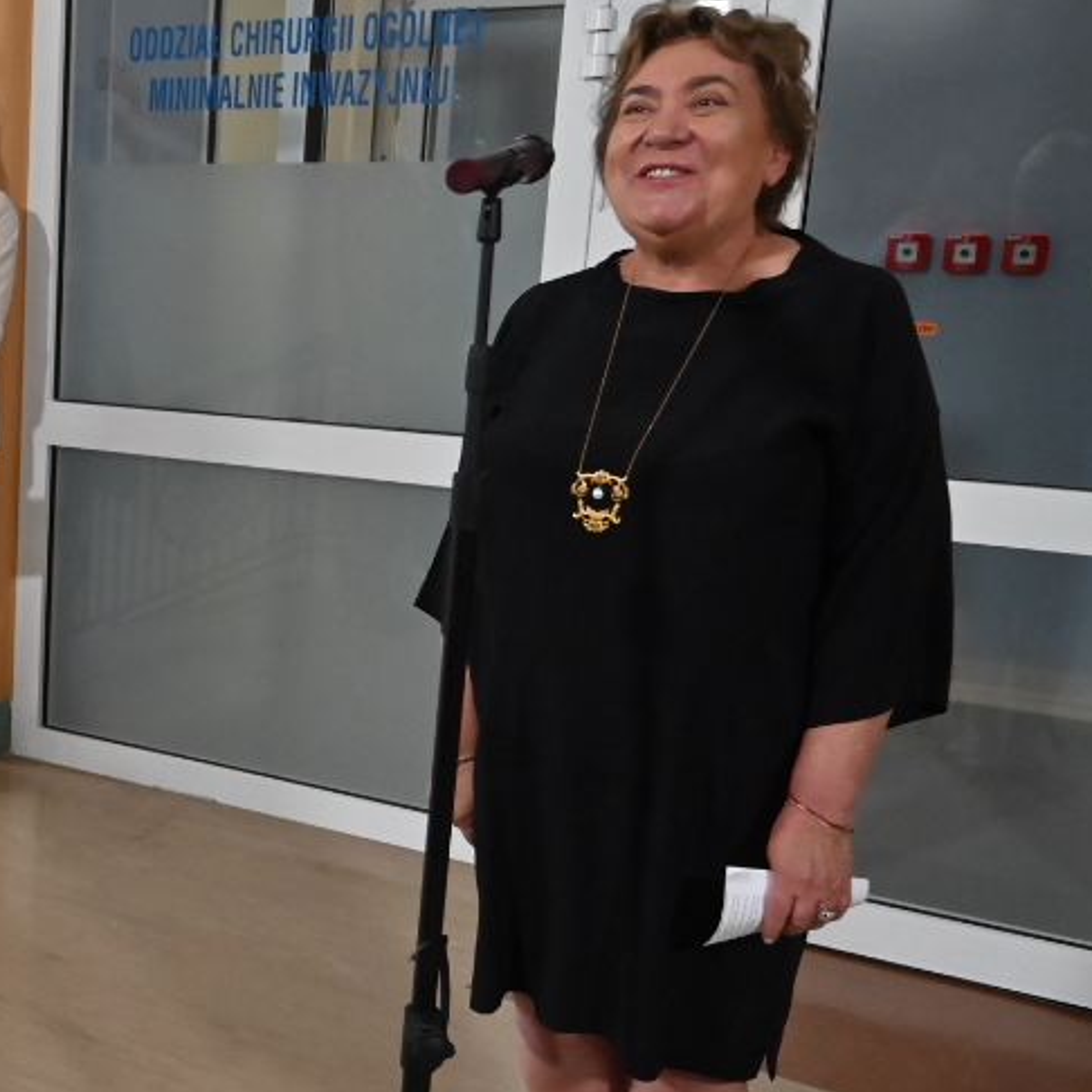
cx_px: -130
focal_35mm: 51
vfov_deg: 33.3
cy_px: 620
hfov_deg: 29.8
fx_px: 1820
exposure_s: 1/400
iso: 1800
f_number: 2.8
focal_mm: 18
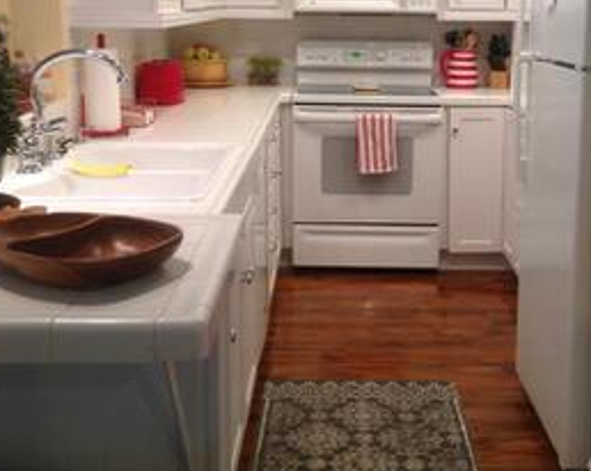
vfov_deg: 28.3
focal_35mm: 53
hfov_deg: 35.3
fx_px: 926
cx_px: 355
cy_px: 137
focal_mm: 4.28
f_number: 2.4
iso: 100
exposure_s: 1/15
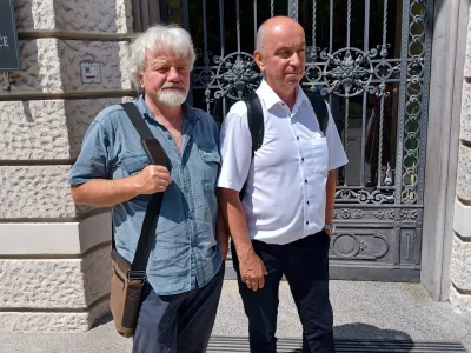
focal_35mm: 25
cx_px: 236
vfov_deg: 54.9
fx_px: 340
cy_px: 176
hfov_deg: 69.4
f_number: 1.8
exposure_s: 1/544
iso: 32
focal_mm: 4.6
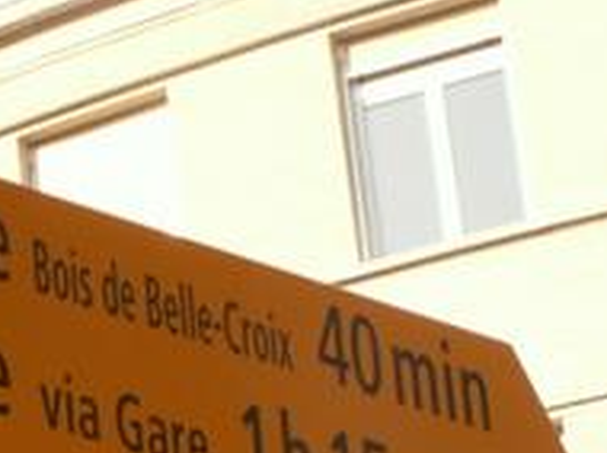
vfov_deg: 6.8
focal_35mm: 216
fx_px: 3783
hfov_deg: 9.1
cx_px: -112
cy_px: 533
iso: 50
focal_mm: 10.72
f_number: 5
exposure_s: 1/100
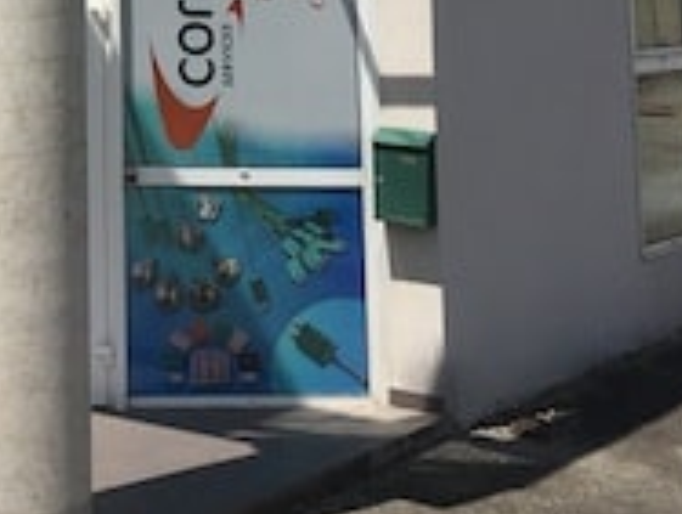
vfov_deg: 13.8
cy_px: -324
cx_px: -146
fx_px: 1954
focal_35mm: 99
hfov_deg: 18.7
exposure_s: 1/2747
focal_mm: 4.15
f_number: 2.2
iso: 25
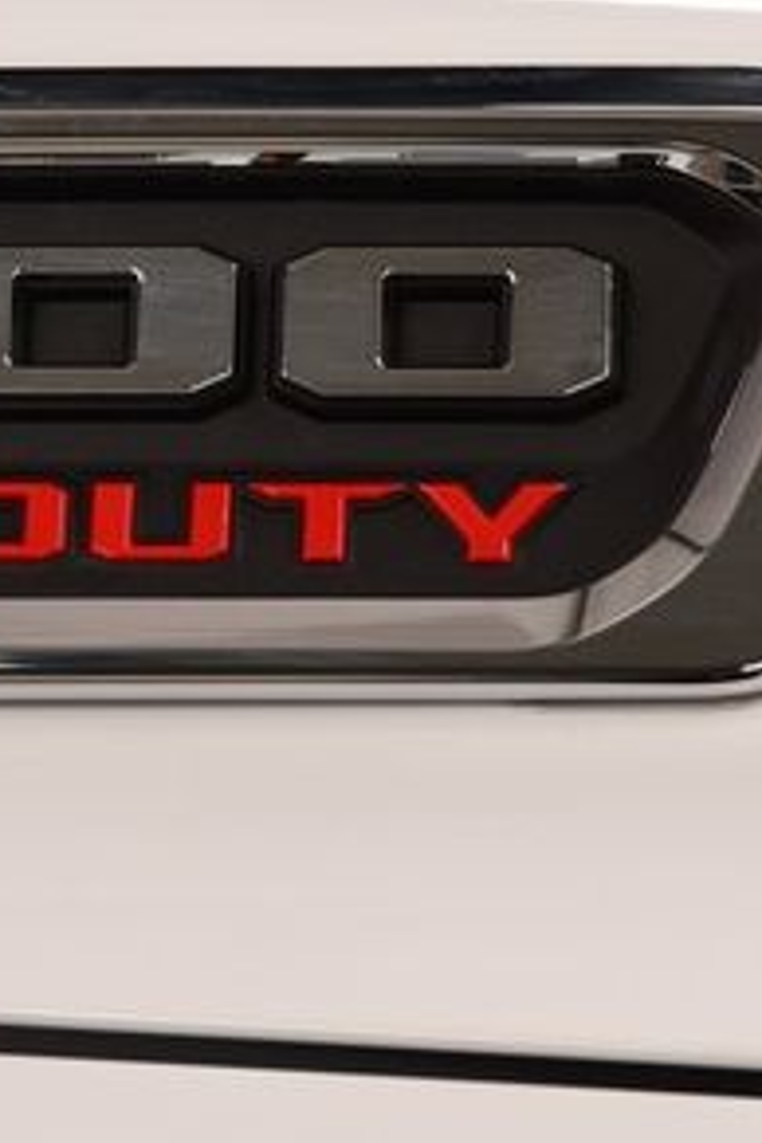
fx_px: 7334
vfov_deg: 8.9
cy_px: 395
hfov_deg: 5.9
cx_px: -51
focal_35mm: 231
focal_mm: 70
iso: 400
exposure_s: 1/50
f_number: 8
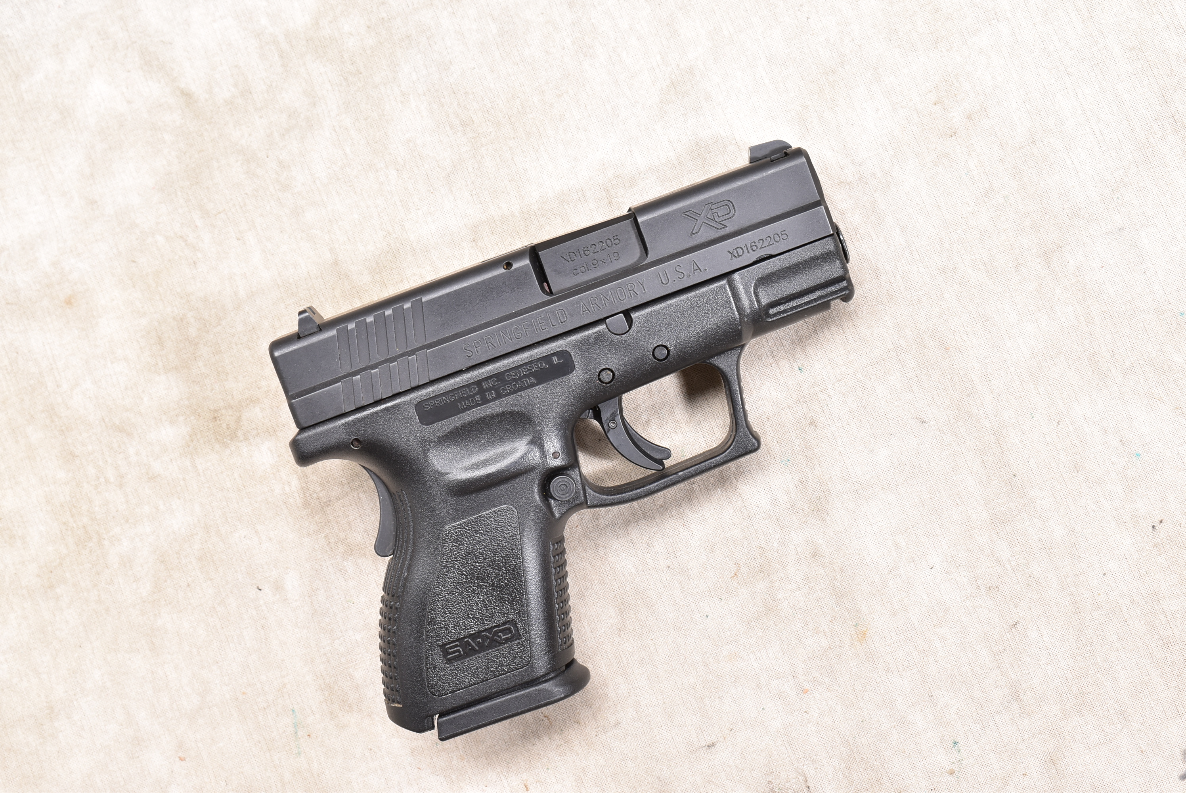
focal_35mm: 60
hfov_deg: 33.4
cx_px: 593
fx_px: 1978
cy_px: 396
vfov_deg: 22.7
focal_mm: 40
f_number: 10
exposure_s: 1/160
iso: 200
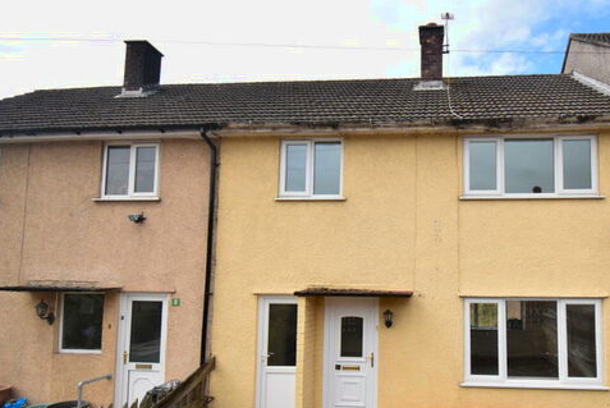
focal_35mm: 22
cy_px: 251
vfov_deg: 56.8
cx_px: 414
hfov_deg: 75.7
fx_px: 373
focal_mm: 10
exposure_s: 1/4000
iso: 1600
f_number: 5
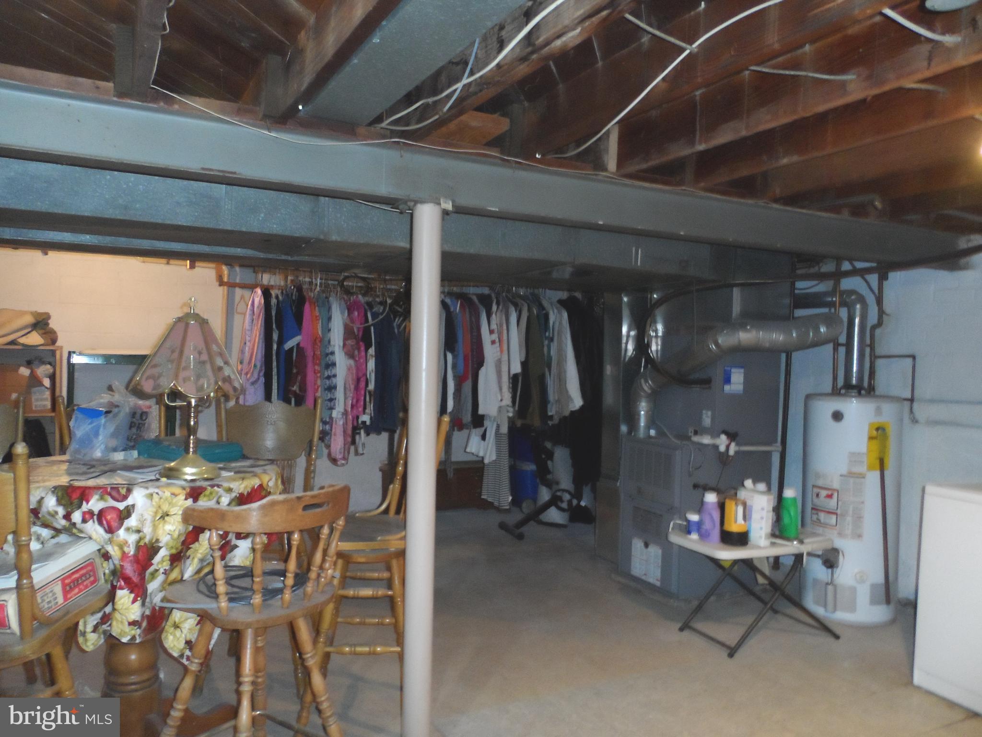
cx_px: 491
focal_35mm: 24
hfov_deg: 71.6
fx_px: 681
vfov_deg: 56.8
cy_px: 368
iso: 640
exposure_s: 1/15
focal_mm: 4
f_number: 3.2
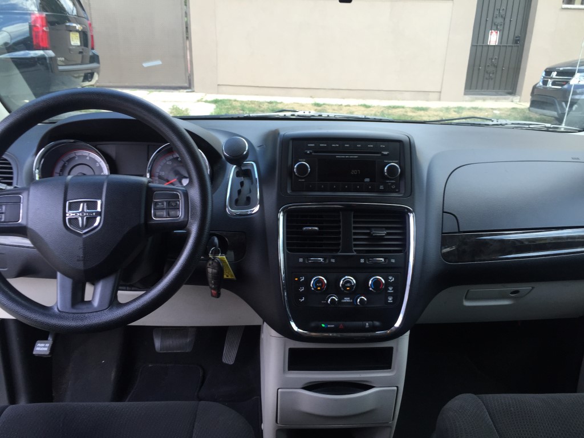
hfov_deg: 61.7
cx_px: 292
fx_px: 489
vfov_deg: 48.2
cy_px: 219
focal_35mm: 29
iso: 32
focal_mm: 4.15
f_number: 2.2
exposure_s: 1/158
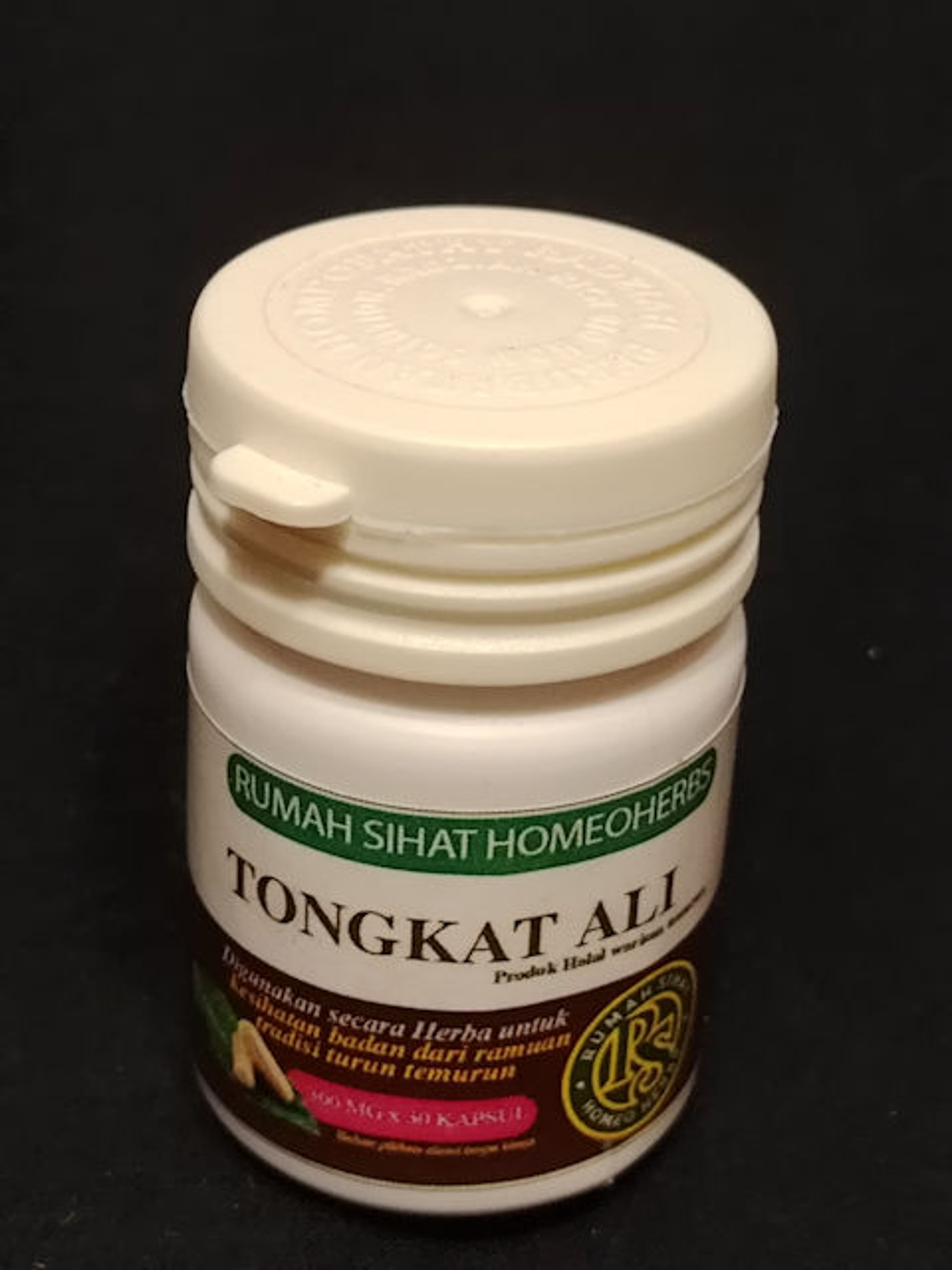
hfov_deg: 20.7
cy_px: 635
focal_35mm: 71
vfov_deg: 27.4
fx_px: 2603
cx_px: 476
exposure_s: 1/25
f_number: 1.75
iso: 1122
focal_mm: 5.25
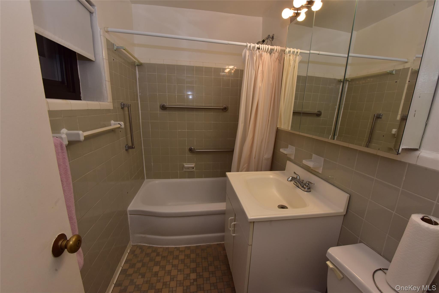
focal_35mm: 14
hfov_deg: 104.3
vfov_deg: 81.2
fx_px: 171
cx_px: 220
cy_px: 146
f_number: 11
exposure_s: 1/125
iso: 800
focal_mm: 14
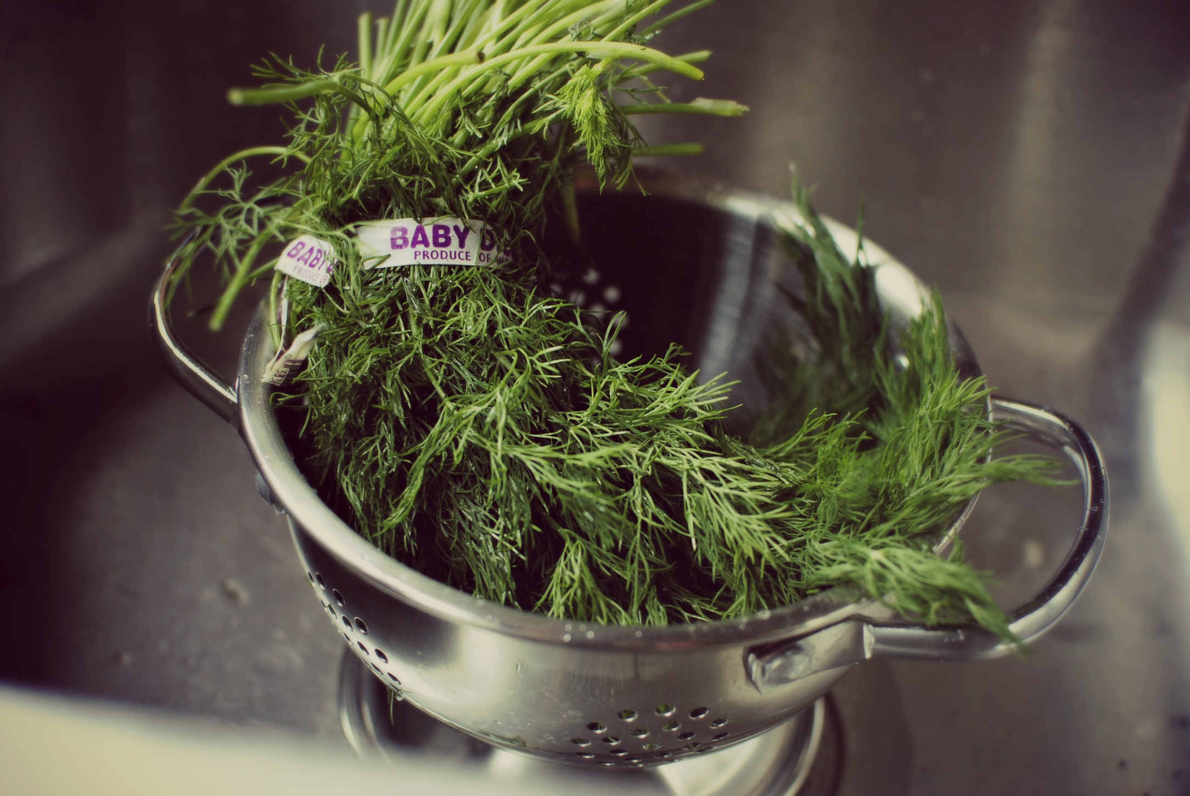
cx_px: 595
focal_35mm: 52
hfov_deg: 37.8
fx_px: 1737
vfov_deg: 25.8
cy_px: 398
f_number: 2.5
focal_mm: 35
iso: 280
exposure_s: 1/50
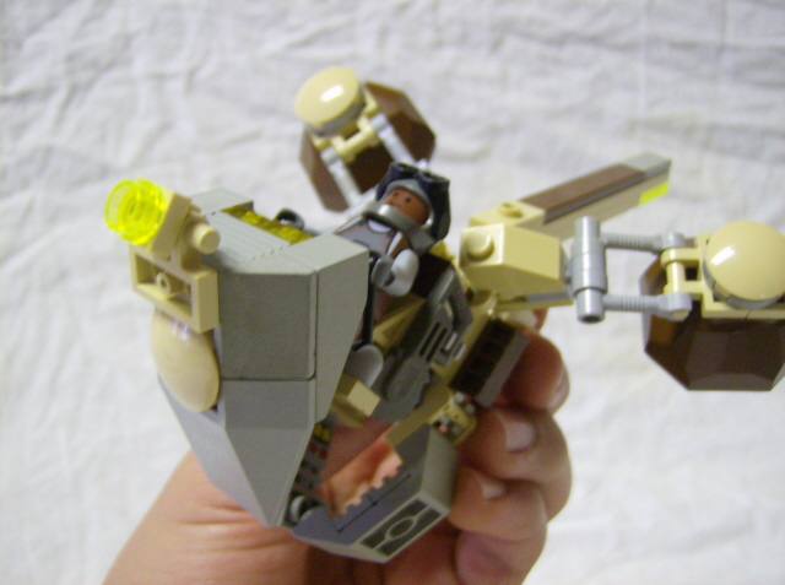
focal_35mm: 36
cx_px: 392
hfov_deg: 51.5
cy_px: 292
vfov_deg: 39.5
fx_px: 815
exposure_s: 1/12.1
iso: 200
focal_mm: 6
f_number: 2.8
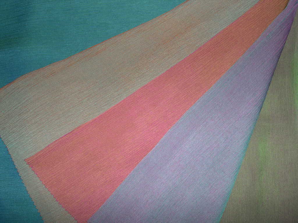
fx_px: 327
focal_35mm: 38
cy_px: 112
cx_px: 149
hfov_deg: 49.0
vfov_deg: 37.7
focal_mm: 8
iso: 100
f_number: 7.6
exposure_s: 1/60
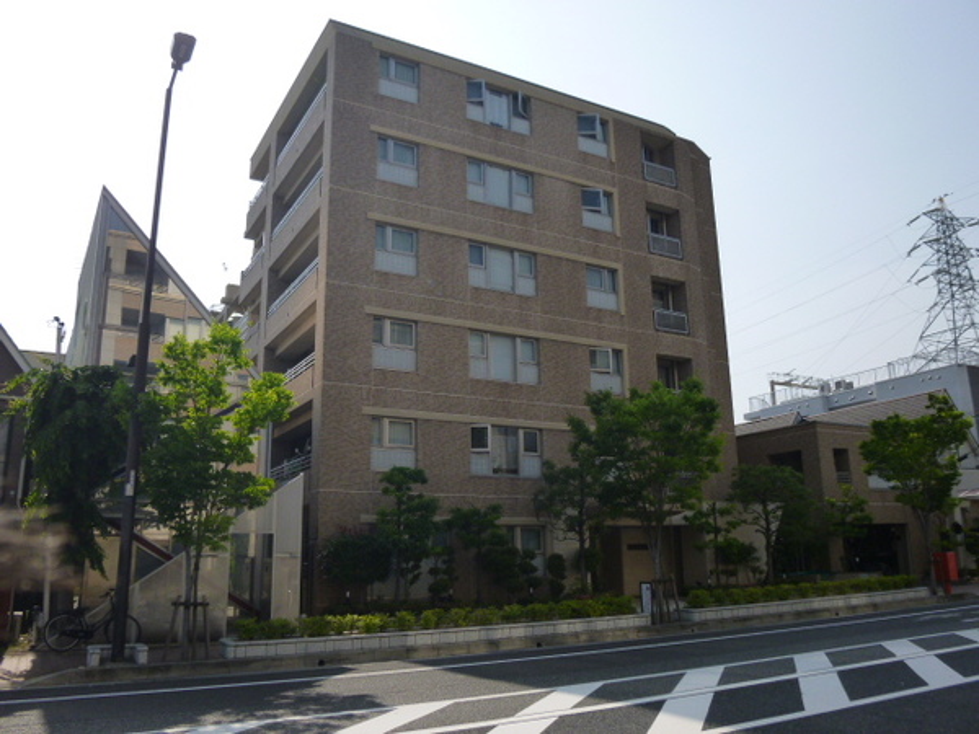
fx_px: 820
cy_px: 367
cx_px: 490
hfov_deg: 61.7
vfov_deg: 48.2
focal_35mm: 29
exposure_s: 1/160
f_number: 9
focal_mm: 5.2
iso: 160
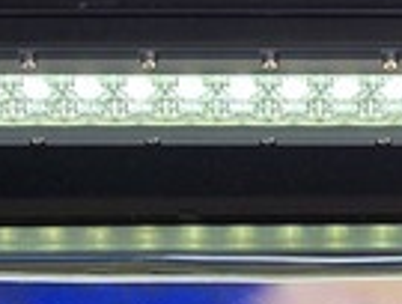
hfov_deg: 11.3
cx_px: 250
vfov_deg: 7.0
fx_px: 2026
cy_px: -823
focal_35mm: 174
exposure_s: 1/180
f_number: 1.7
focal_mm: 6.25
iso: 40
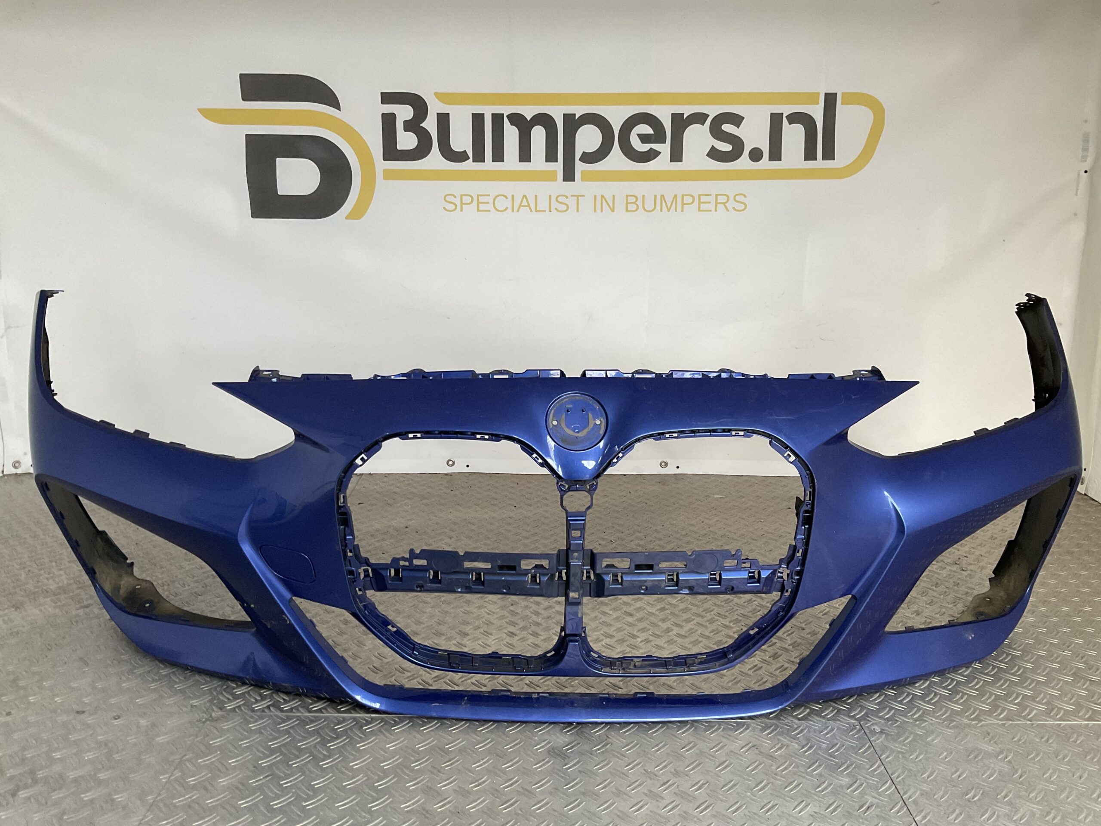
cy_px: 413
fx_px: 922
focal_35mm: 29
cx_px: 550
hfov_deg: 61.7
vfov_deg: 48.2
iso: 80
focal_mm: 3
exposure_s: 1/50
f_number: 1.8
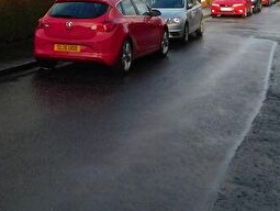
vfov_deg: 21.2
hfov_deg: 30.2
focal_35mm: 63
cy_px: -64
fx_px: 510
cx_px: 73
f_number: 3
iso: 125
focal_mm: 4
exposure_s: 1/1000
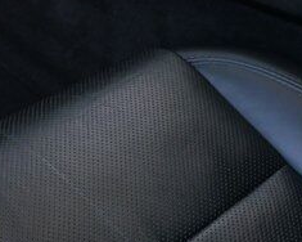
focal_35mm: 102
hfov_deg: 18.4
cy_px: -216
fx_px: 912
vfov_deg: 13.3
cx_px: 9
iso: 200
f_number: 3.5
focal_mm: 12
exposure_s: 1/100
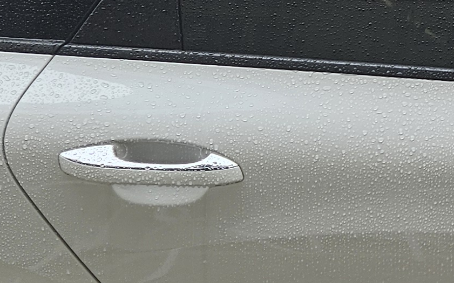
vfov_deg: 11.2
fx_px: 1435
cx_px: 694
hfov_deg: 16.3
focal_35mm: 116
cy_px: 4
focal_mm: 5.4
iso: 32
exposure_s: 1/120
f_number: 1.8
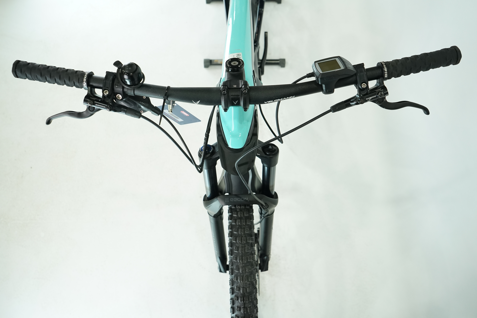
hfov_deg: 65.5
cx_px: 238
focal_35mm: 28
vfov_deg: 46.4
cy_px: 159
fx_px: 371
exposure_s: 1/200
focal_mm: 28
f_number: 5.6
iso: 1600
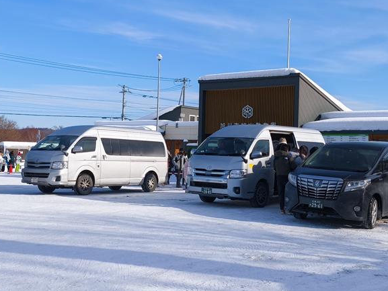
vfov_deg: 29.7
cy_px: 130
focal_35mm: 49
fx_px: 549
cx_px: 222
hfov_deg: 38.8
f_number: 1.6
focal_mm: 6.57
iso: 50
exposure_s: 1/2003
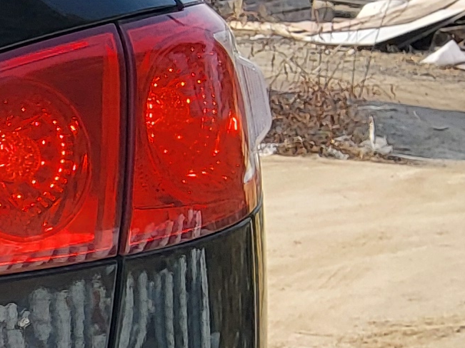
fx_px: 2189
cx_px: -727
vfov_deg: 9.1
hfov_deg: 10.2
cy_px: 295
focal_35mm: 163
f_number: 1.8
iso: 12
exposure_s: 1/503
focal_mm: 3.98
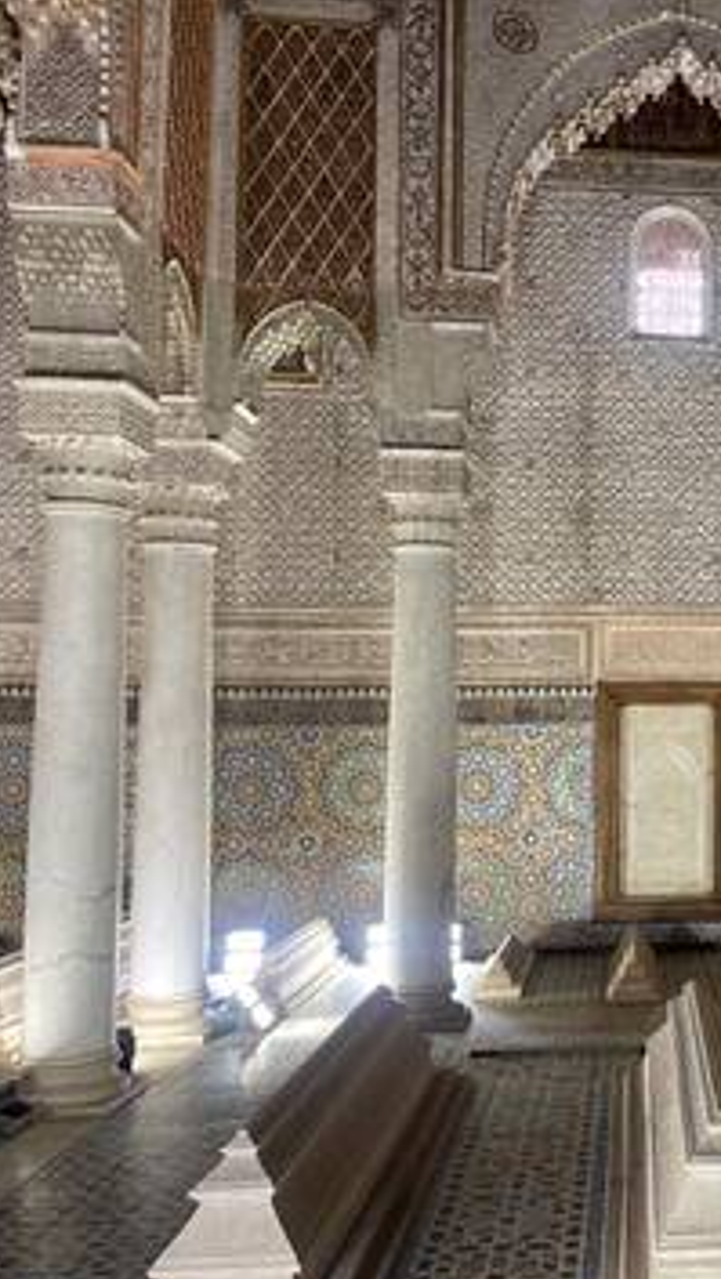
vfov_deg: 54.0
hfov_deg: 29.1
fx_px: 1255
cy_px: 645
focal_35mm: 37
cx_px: 783
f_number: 1.6
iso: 125
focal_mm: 5.1
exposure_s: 1/100
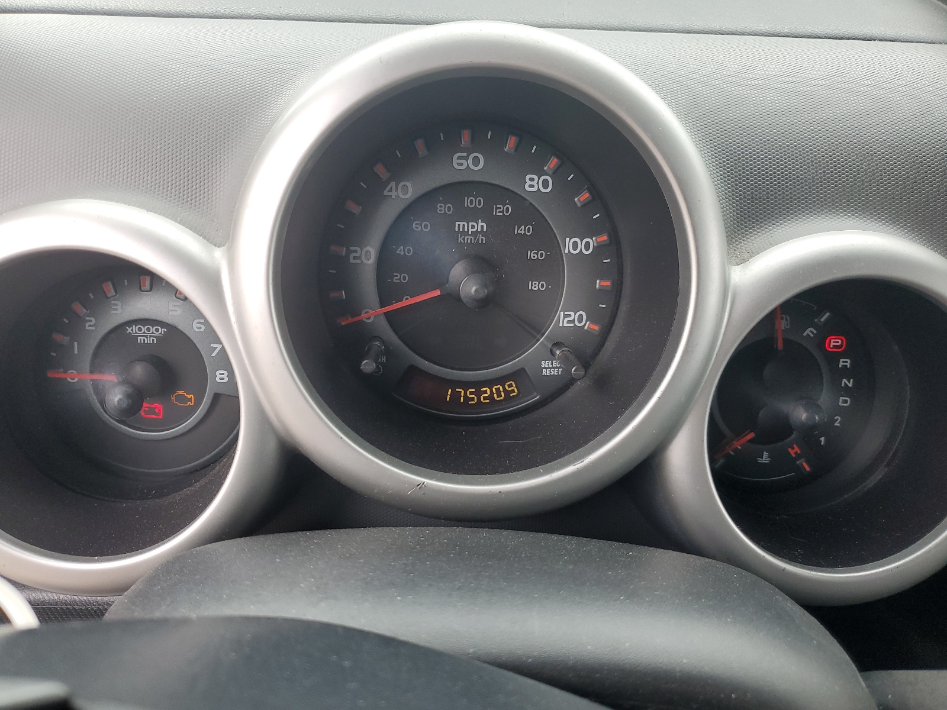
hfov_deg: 67.3
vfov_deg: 53.1
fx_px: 711
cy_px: 355
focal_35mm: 26
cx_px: 474
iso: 63
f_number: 1.5
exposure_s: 1/120
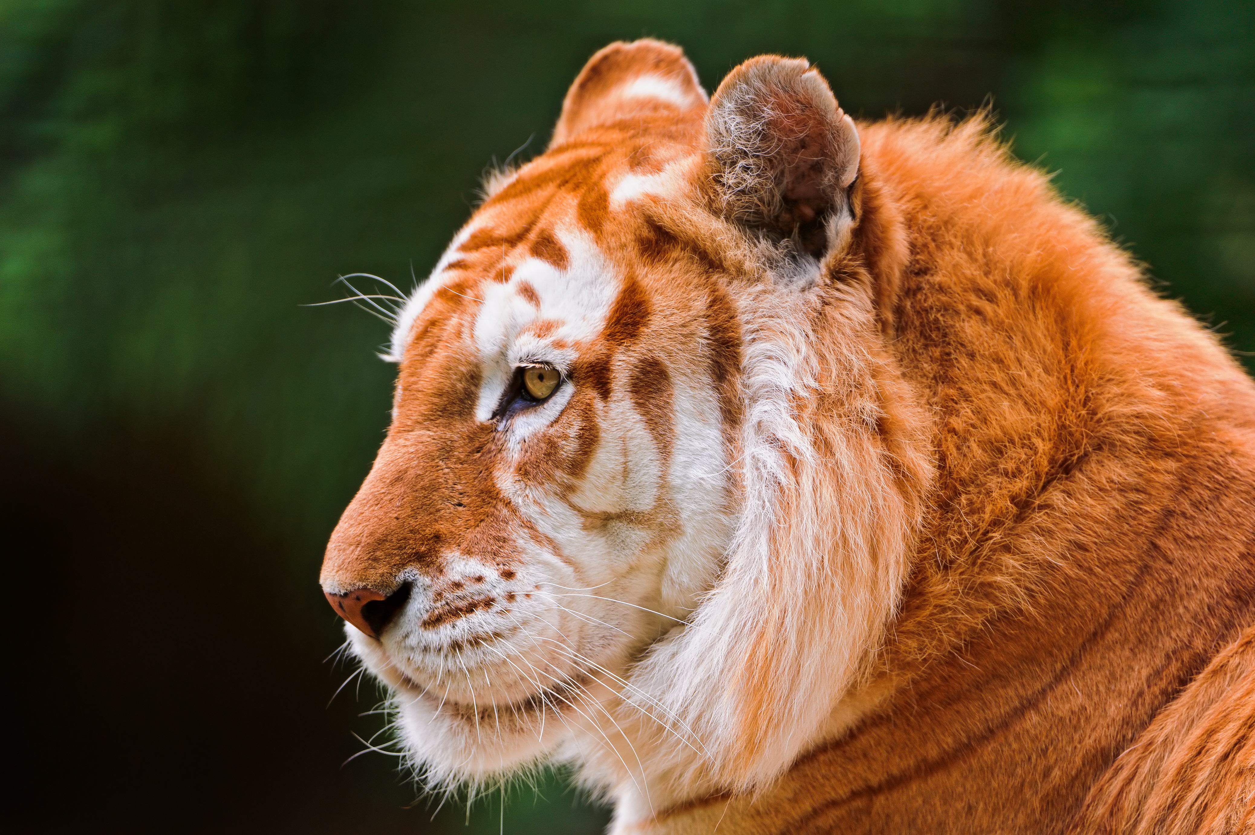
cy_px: 418
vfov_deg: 3.4
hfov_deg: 5.2
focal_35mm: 400
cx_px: 628
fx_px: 13935
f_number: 4
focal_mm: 400
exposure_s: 1/400
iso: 500
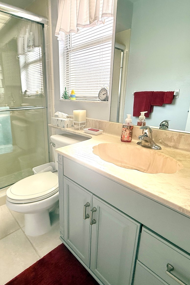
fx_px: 158
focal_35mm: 20
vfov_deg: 84.0
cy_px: 141
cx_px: 74
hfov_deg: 61.3
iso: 64
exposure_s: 1/206
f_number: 2.2
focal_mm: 2.22
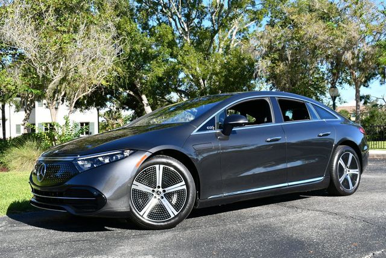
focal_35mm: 44
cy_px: 129
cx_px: 193
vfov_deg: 30.6
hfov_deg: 44.5
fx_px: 472
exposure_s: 1/250
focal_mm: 22
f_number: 8
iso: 160
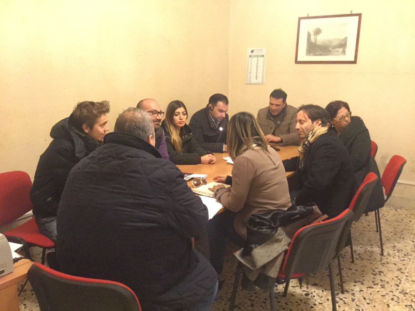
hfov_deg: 58.4
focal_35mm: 31
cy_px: 156
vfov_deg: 45.4
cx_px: 208
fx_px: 372
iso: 500
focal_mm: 3.3
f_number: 2.4
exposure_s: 1/15
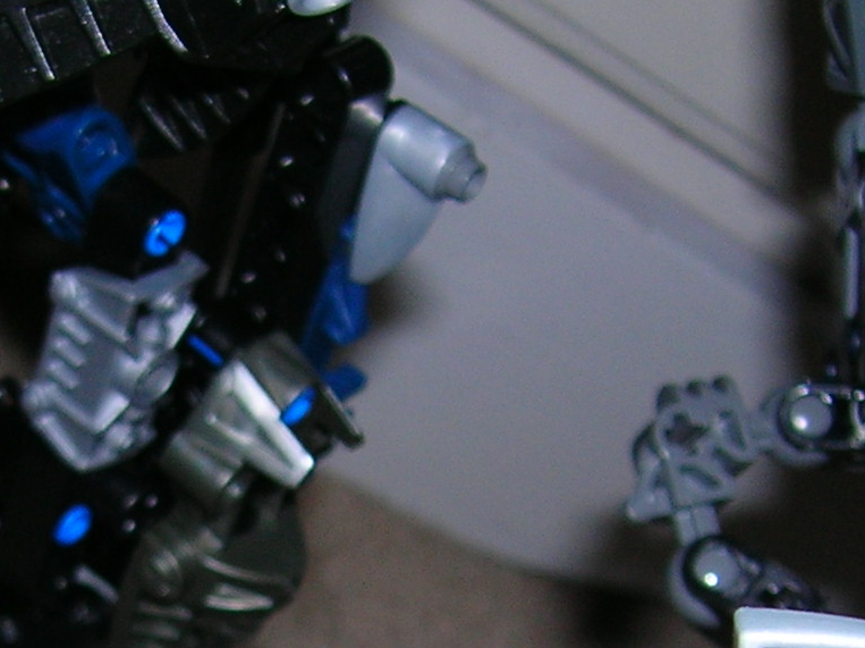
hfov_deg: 19.0
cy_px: 763
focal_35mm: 102
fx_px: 2547
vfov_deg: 14.1
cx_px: 135
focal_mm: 5.7
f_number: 2.9
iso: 50
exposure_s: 1/60.1
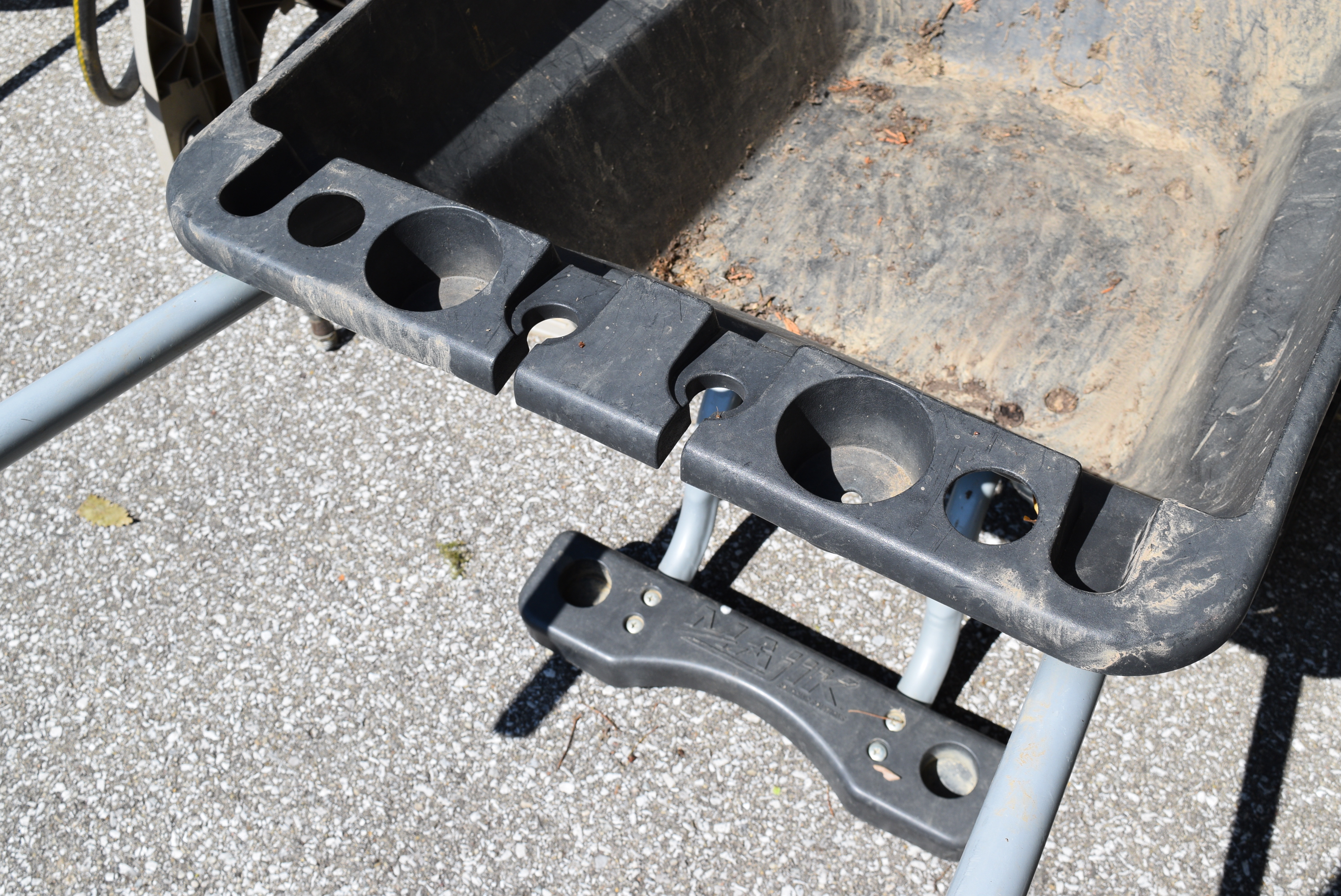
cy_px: 448
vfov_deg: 33.1
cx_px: 670
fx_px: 1510
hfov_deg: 47.9
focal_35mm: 40
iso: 200
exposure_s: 1/320
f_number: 9
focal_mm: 27
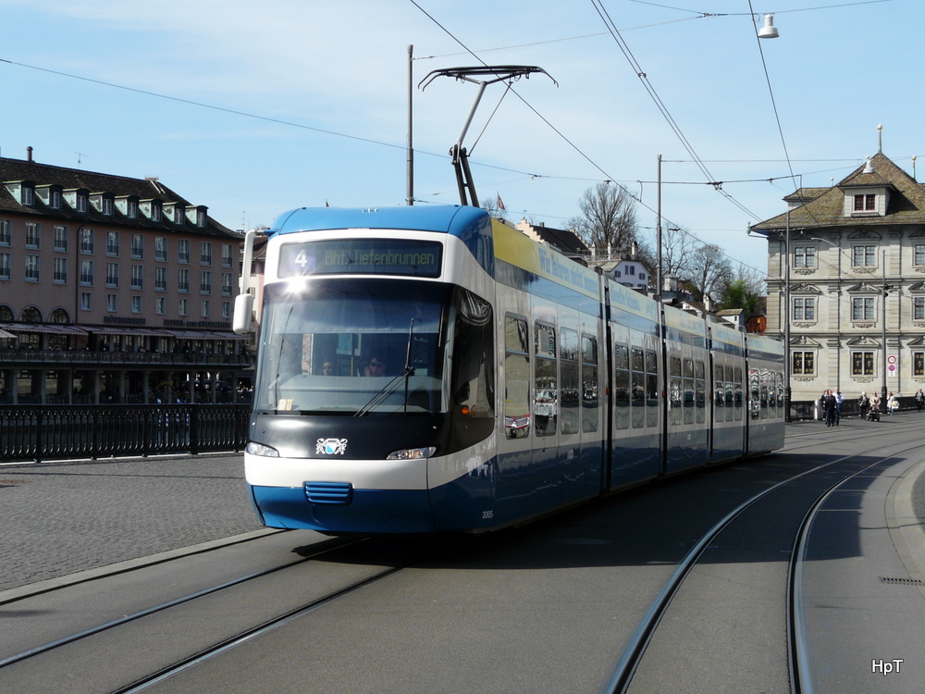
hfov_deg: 32.7
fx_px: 1577
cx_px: 462
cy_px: 347
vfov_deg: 24.8
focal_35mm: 59
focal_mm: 9.8
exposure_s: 1/400
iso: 100
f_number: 5.6
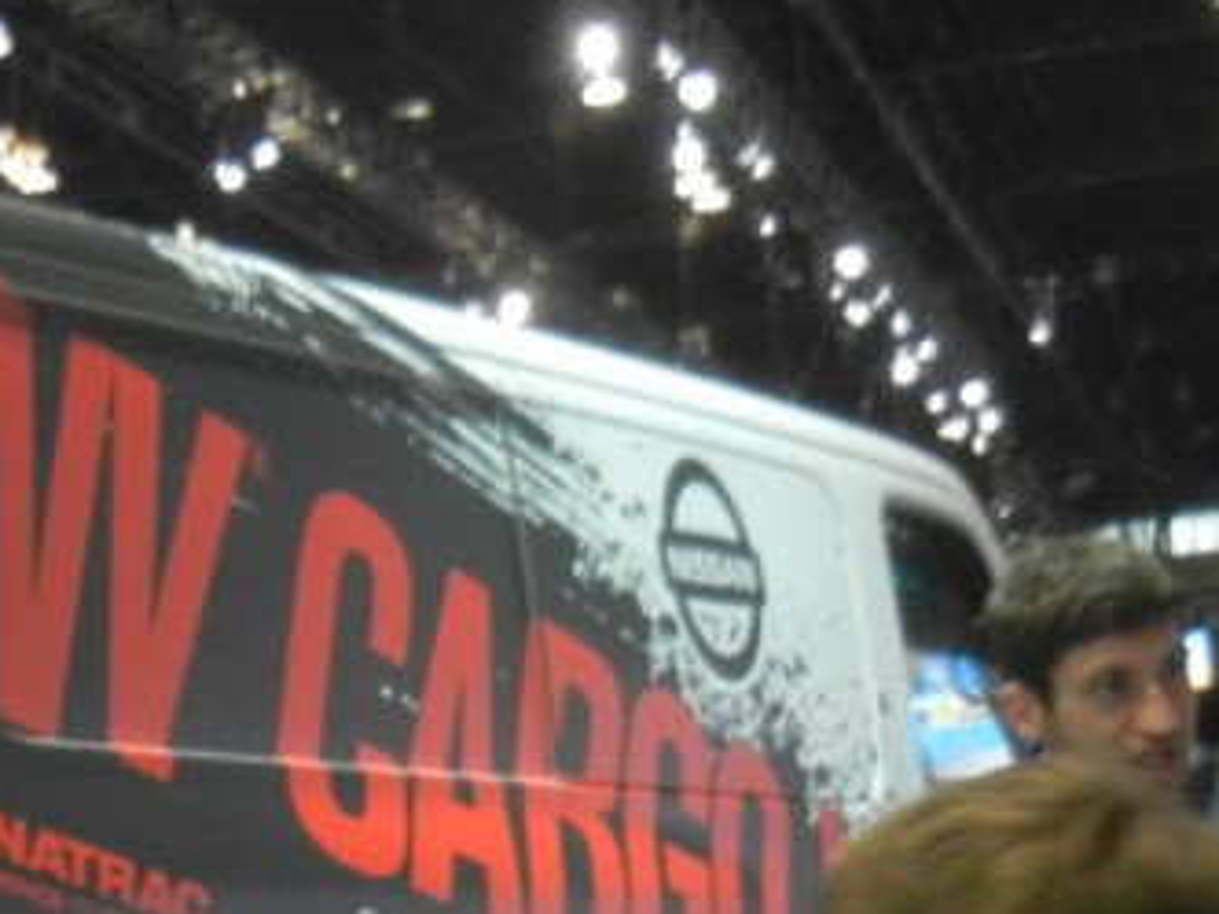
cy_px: 841
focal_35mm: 105
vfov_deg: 13.9
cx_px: 143
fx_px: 3698
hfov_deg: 18.4
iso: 640
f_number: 3.6
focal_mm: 6.2
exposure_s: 1/80.7
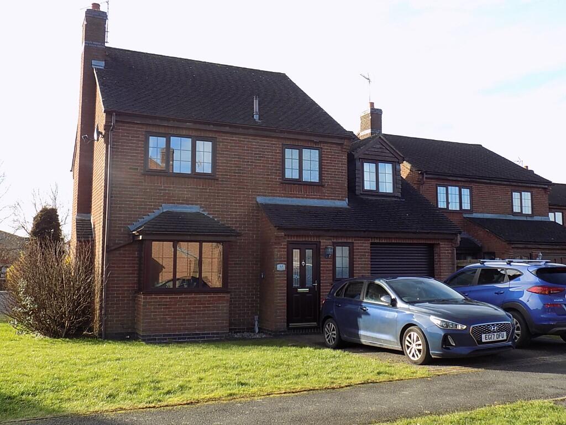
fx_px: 556
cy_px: 212
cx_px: 283
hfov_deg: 54.0
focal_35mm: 34
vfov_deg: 41.8
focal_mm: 6.1
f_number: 3.4
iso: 80
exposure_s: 1/250
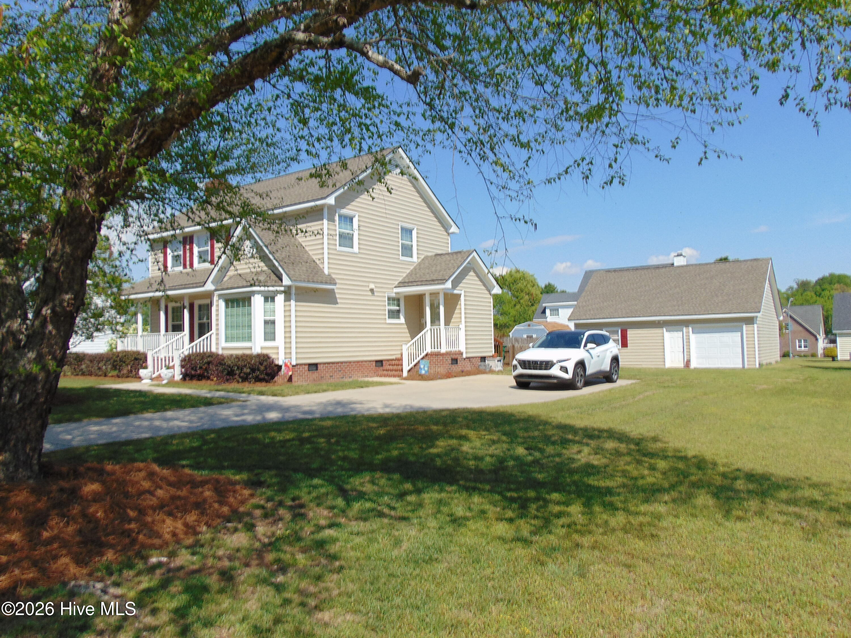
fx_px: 615
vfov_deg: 54.9
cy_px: 319
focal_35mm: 25
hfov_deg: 69.4
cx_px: 426
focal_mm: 4.5
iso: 80
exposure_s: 1/320
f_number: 7.7
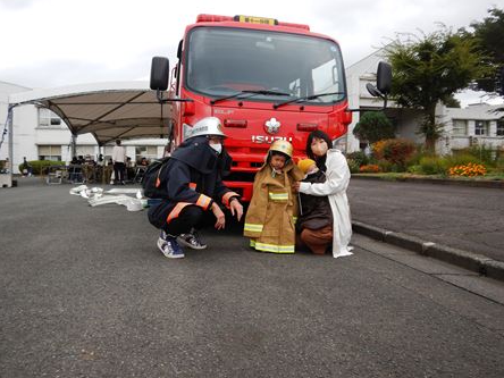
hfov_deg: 65.3
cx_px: 244
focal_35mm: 27
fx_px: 393
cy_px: 173
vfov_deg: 51.3
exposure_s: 1/800
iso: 125
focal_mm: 4.3
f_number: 2.8
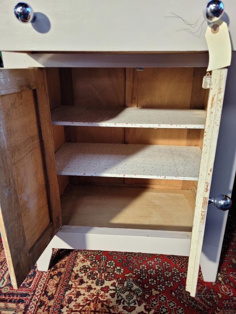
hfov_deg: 53.1
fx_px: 236
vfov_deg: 67.3
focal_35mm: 26
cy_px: 157
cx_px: 118
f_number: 1.8
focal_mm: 5.4
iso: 160
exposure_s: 1/100
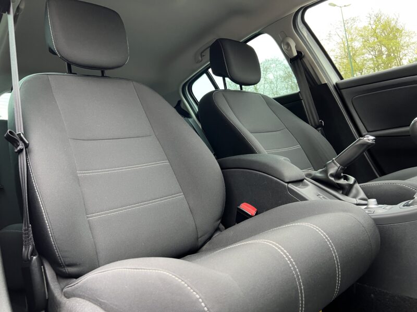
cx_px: 208
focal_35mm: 26
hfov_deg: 67.3
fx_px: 313
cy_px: 156
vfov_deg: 53.1
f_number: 1.5
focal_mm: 5.7
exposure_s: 1/65
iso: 125
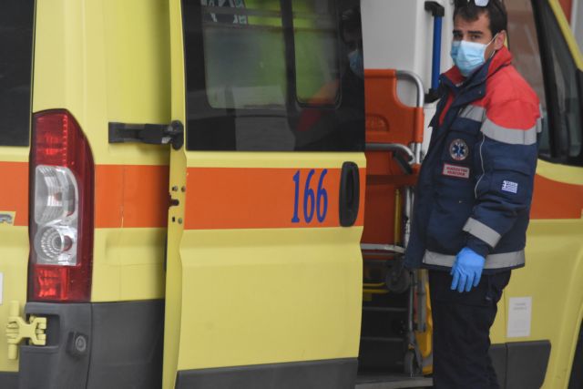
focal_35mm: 345
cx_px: 292
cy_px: 194
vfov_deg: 4.0
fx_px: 5588
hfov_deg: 6.0
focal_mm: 230
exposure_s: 1/3195
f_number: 7.1
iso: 4000
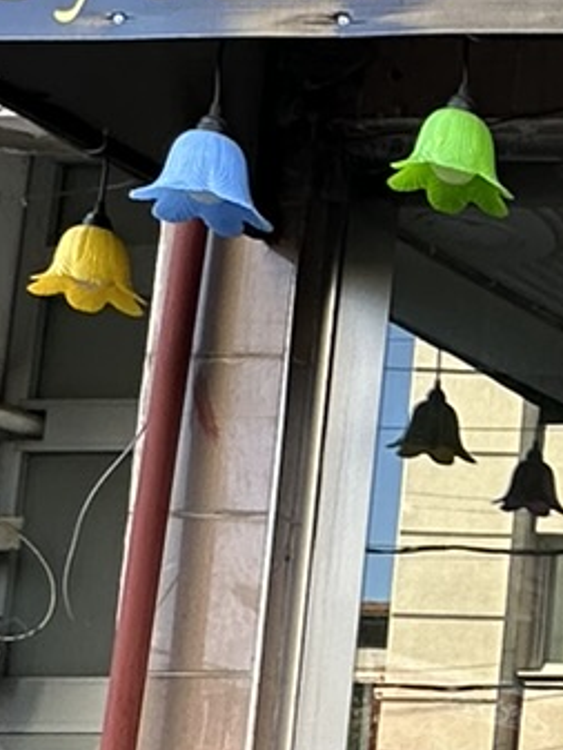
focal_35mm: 85
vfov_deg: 22.1
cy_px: 772
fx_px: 1842
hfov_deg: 11.6
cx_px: 1593
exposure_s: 1/142
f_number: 2.2
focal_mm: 2.22
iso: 40
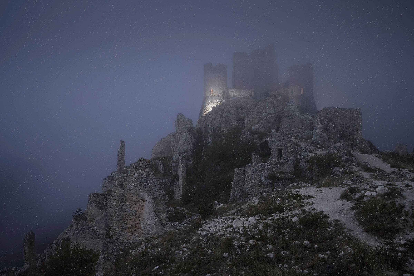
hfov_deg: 57.2
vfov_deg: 40.0
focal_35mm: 33
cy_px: 138
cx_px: 207
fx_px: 379
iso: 100
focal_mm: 33
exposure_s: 4
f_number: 16
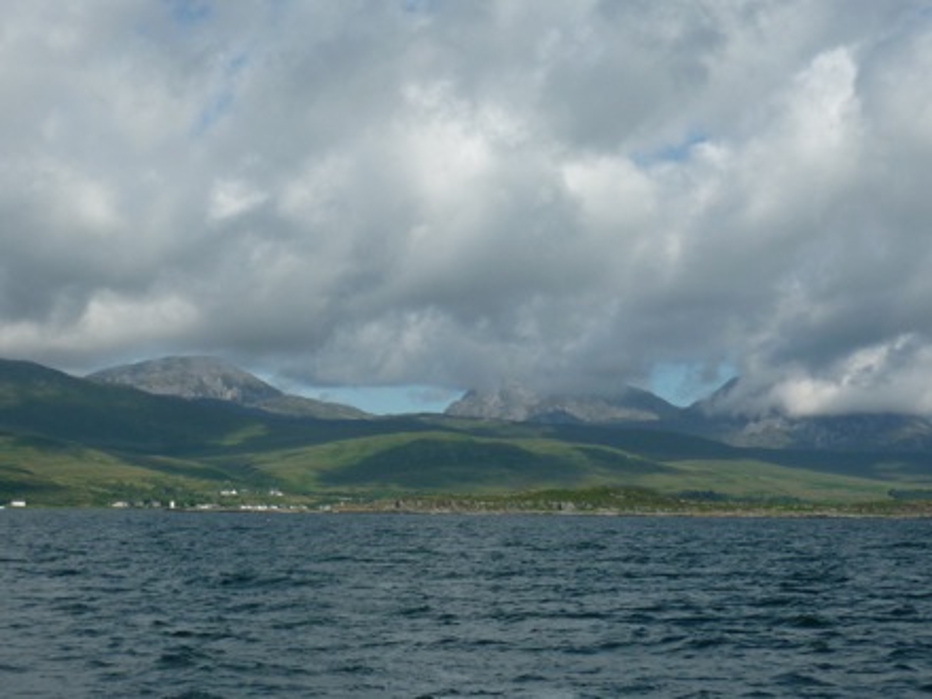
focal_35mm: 74
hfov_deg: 26.3
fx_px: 1992
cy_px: 350
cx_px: 466
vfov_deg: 19.9
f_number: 9
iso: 80
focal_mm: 8.6
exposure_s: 1/250
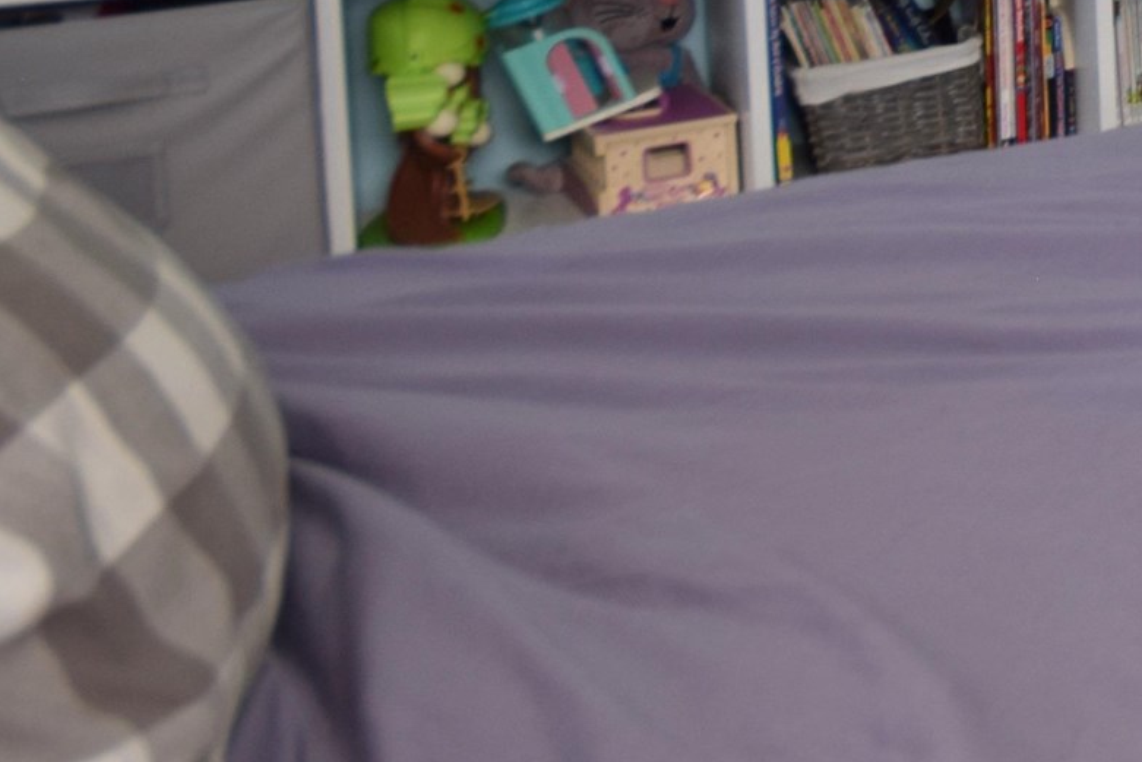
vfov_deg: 20.5
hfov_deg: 20.2
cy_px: -288
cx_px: 2198
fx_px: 1872
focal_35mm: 59
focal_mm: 10
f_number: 6.3
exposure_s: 1/30
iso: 200
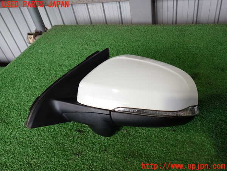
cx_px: 114
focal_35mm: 30
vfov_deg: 46.8
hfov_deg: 60.0
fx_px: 197
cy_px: 86
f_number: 2.3
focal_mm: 5.4
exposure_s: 1/60
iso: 200
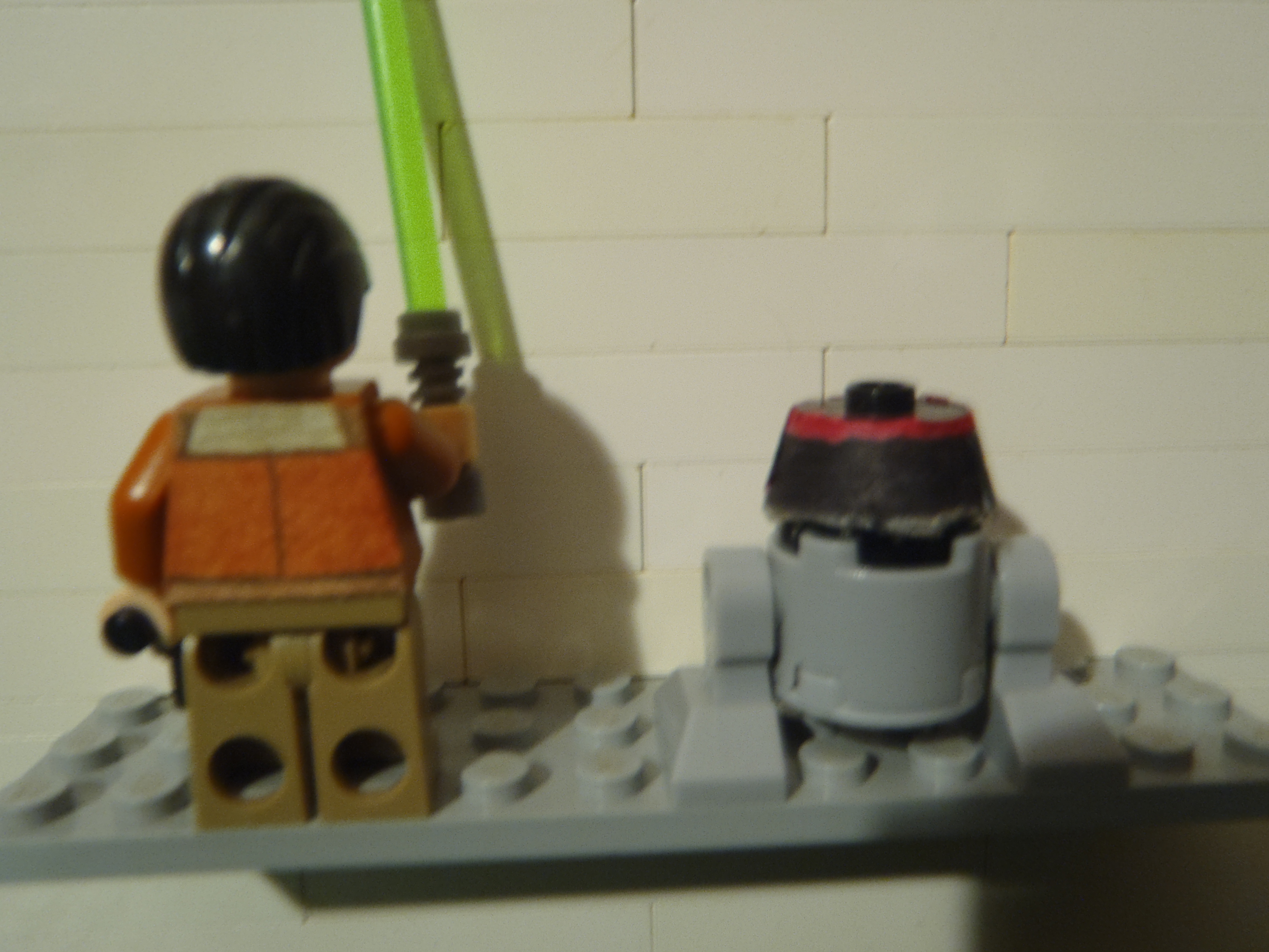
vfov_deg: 49.7
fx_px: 1026
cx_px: 634
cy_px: 476
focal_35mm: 28
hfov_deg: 63.4
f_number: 3.5
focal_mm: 5
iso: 125
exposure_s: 1/2
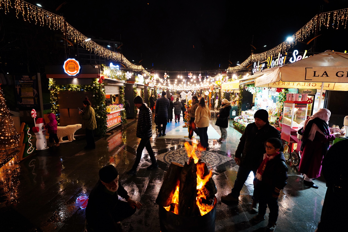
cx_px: 174
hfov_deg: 93.3
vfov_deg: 70.4
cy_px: 116
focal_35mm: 17
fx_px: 164
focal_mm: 17
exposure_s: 1/125
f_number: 2.8
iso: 1250
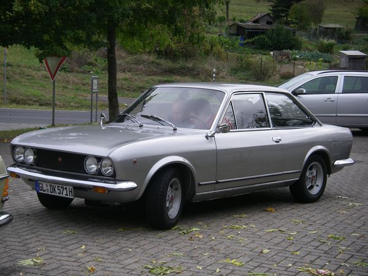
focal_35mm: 72
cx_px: 184
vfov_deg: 20.4
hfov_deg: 27.0
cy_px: 138
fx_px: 765
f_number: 3.8
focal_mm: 11.9
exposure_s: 1/250
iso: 64
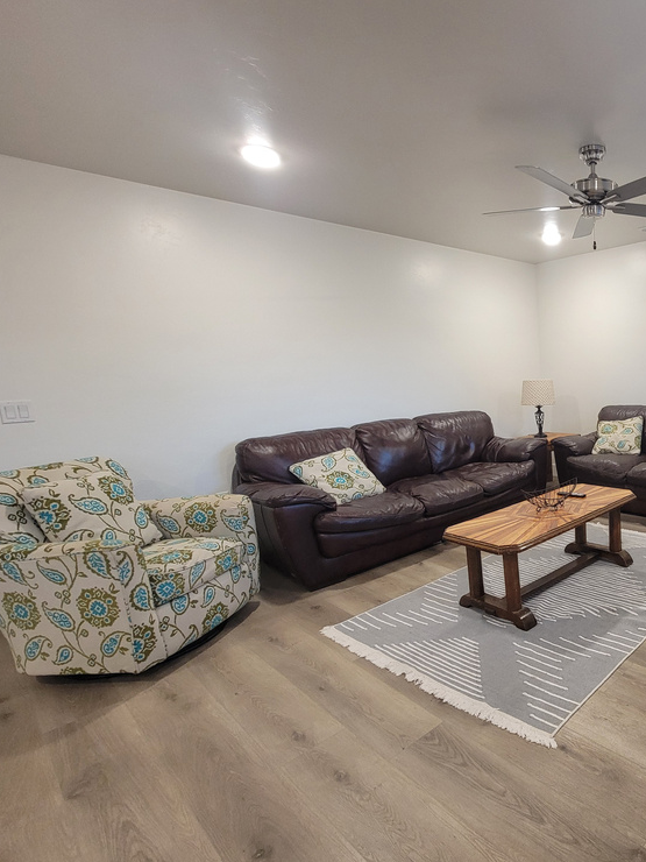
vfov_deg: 87.7
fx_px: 448
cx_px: 578
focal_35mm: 18
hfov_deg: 60.8
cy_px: 446
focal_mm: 2.2
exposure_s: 1/60
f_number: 2.2
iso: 400
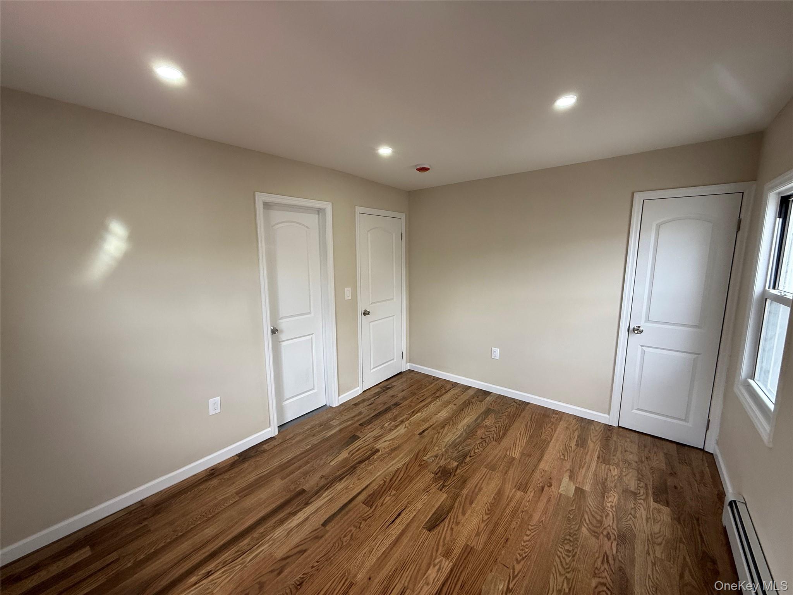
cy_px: 298
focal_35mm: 14
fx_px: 321
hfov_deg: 102.1
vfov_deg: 85.7
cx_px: 396
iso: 125
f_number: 2.2
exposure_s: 1/99
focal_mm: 2.22
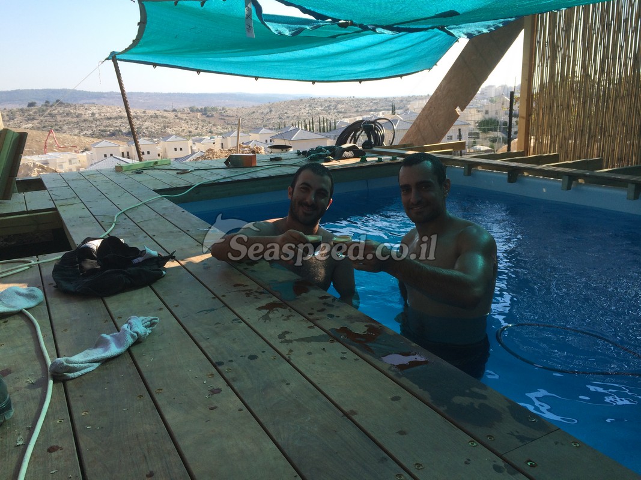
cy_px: 240
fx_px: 555
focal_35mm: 30
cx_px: 320
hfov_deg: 60.0
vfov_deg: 46.8
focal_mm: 4.12
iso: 32
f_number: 2.2
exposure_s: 1/933
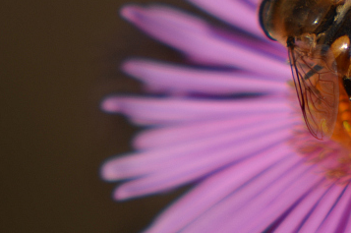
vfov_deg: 1.6
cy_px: 24
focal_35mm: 860
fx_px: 8374
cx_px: 374
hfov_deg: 2.4
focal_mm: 200
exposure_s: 1/640
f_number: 7.1
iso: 100
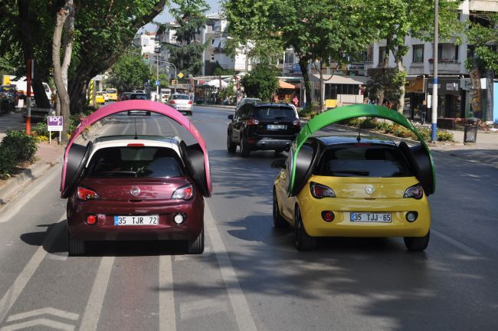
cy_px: 166
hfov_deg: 27.0
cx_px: 249
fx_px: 1036
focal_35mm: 75
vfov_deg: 18.1
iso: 200
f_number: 9
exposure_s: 1/320
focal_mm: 50
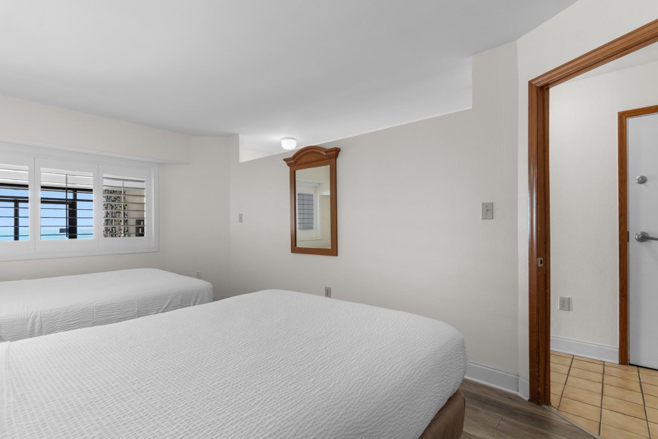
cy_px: 220
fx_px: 292
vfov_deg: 73.7
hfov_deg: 96.7
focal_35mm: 16
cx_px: 329
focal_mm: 11
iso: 100
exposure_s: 2
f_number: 4.8
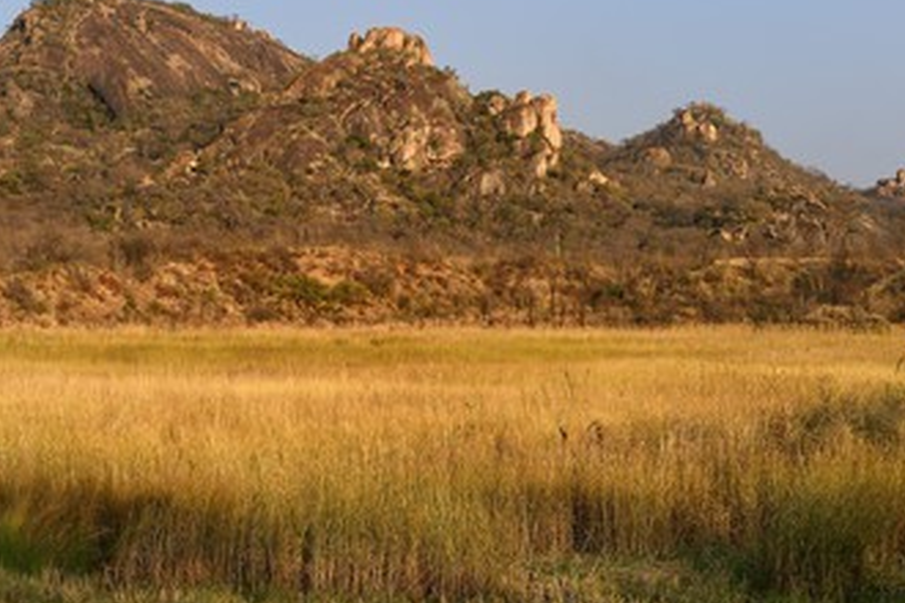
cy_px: 252
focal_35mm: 89
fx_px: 2237
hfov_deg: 22.9
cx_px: 420
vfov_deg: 15.4
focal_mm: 70
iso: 400
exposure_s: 1/640
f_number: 7.1
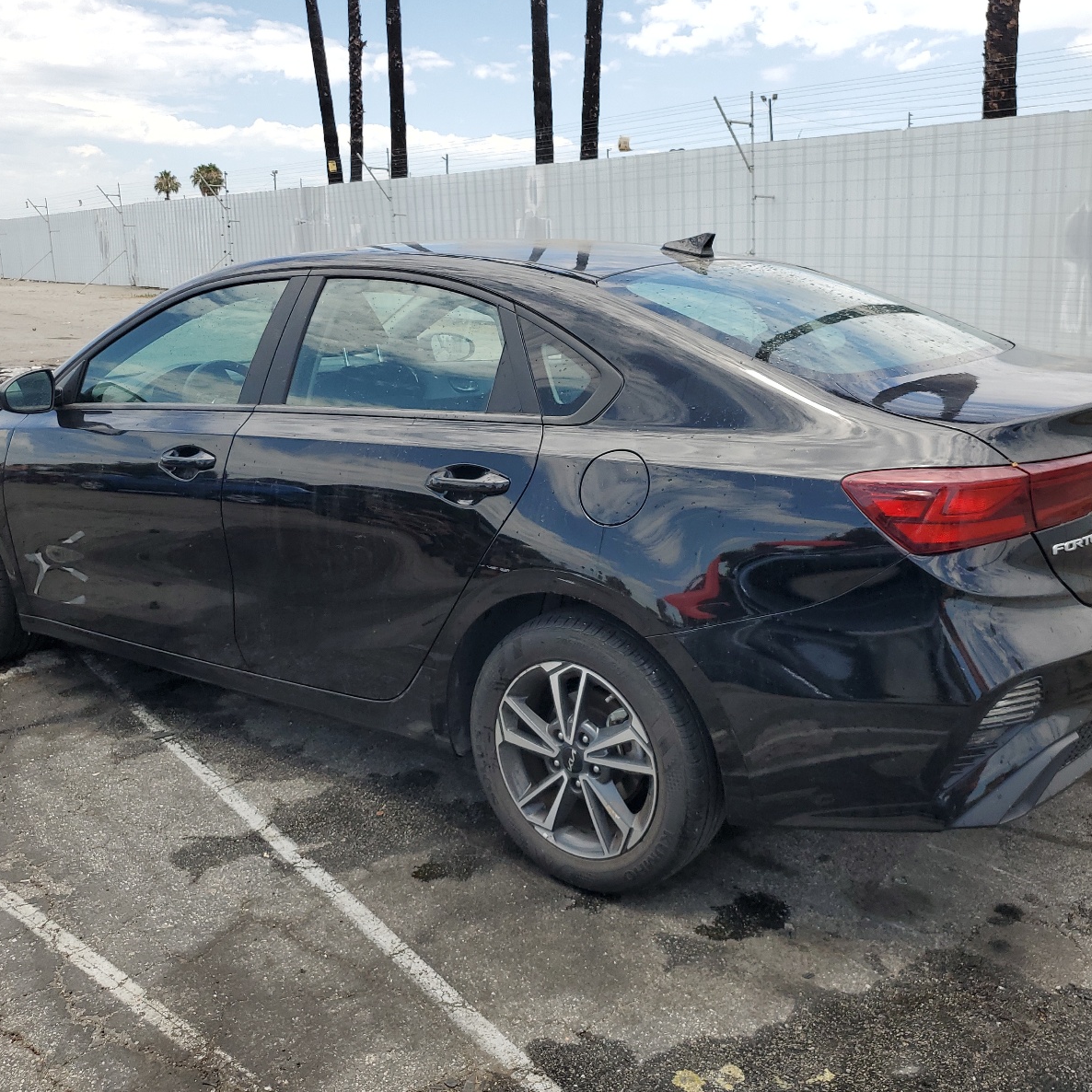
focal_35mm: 31
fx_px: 1106
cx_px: 580
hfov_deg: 52.5
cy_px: 543
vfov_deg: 52.5
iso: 50
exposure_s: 1/2000
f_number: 1.5
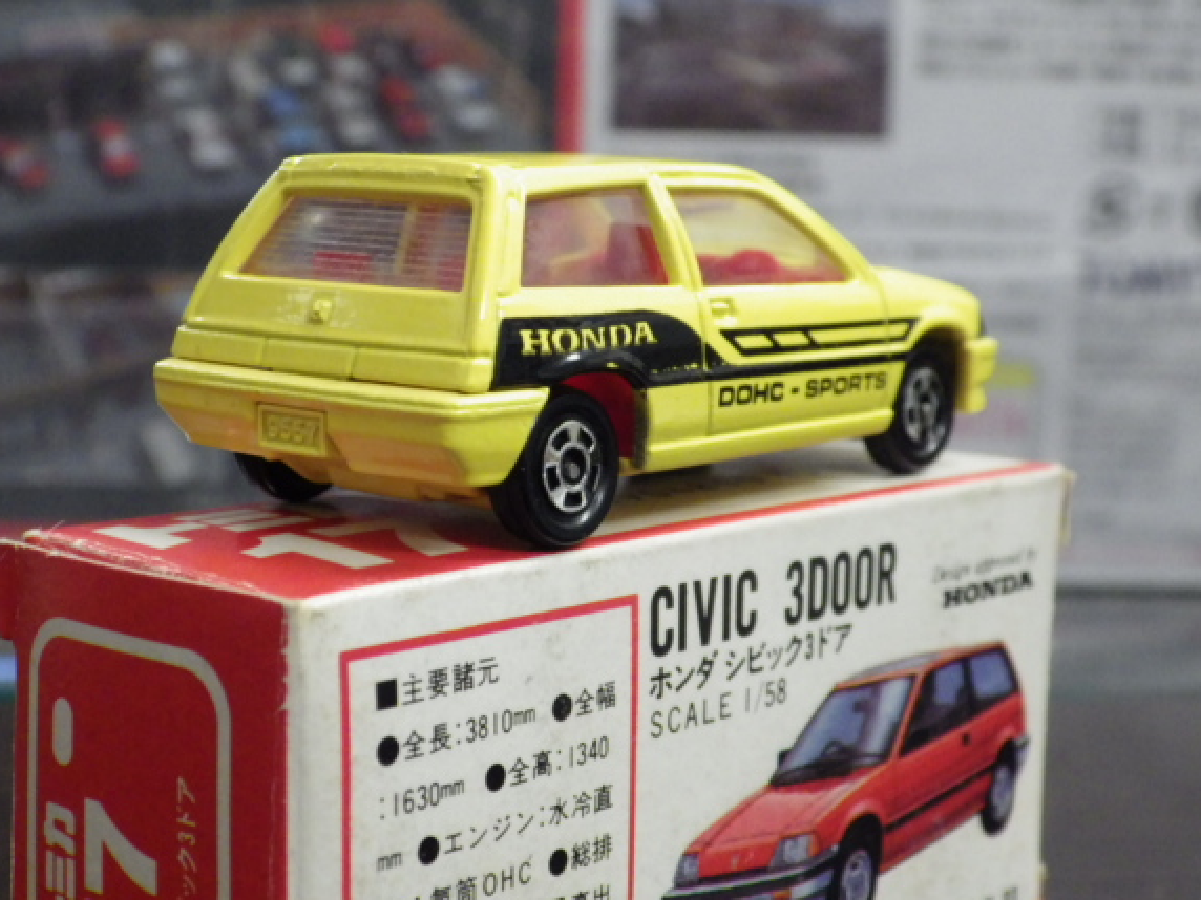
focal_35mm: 66
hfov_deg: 29.4
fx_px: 2290
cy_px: 451
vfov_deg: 22.3
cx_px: 569
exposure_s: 1/40
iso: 800
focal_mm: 10.7
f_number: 4
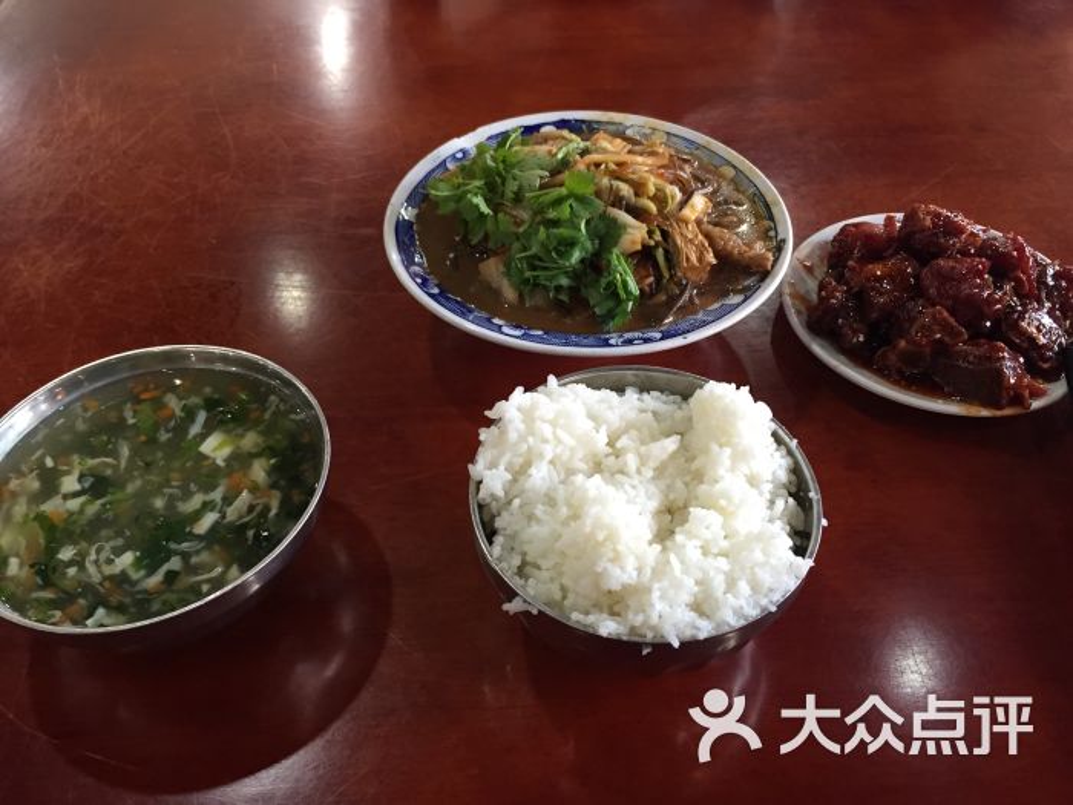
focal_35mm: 29
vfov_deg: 48.2
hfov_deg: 61.7
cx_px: 536
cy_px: 402
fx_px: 899
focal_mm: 4.15
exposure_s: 1/30
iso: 100
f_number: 2.2
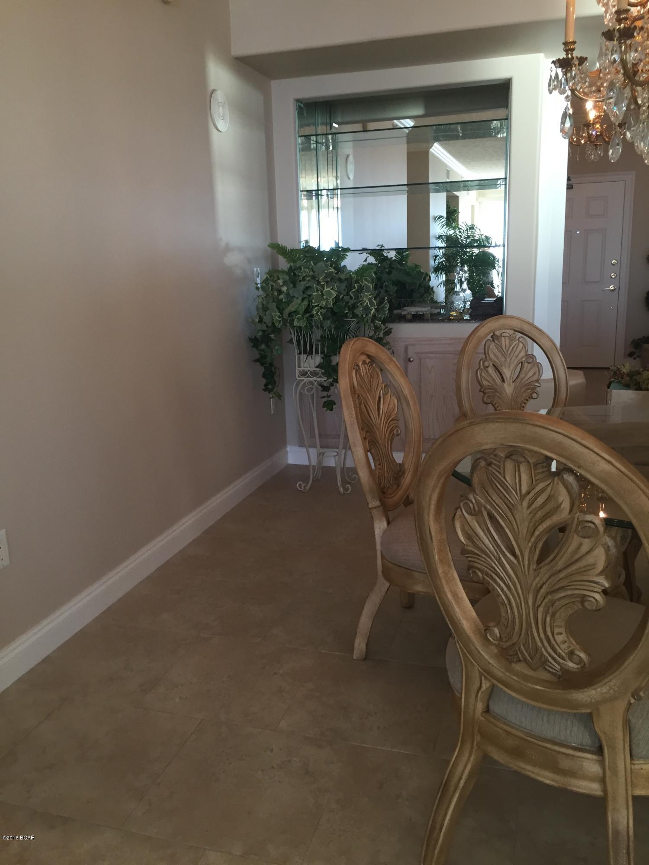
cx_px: 324
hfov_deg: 48.2
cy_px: 432
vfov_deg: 61.7
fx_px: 725
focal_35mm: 29
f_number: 2.2
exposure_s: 1/30
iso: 50
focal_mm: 4.15
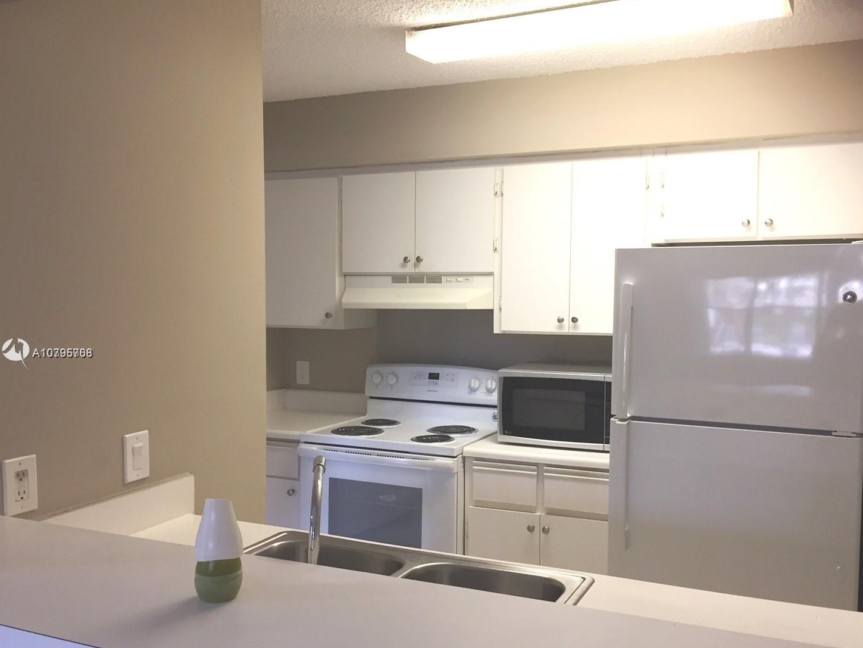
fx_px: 798
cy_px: 354
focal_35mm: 32
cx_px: 474
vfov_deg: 44.1
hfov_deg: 56.7
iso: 64
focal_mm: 4.15
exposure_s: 1/30
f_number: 2.2
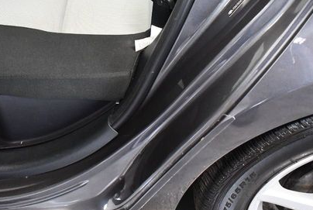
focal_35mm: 57
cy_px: 78
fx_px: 496
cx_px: 108
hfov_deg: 34.7
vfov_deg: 23.8
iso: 3200
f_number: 3.5
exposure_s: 1/100
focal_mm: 18
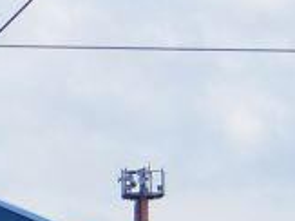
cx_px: -700
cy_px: 679
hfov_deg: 2.4
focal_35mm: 802
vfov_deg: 1.8
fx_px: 6830
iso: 250
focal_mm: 19.6
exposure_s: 1/800
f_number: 4
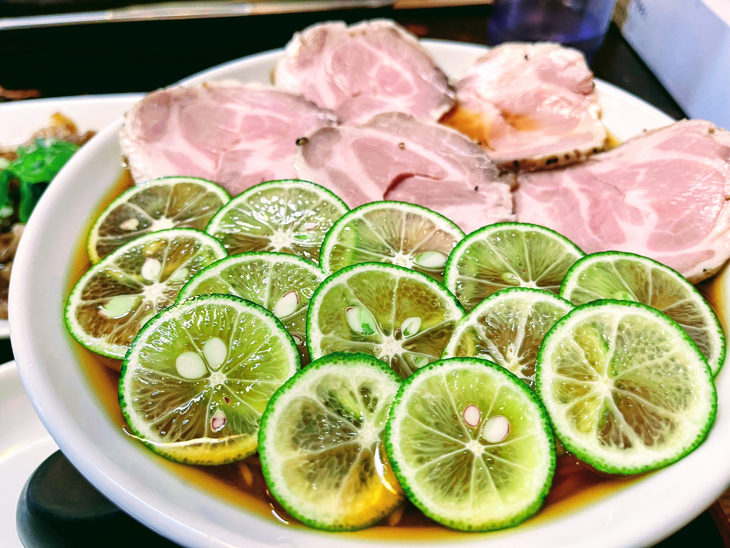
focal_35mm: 25
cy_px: 274
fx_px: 527
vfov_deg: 54.9
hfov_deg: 69.4
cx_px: 365
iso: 160
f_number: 1.6
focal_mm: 5.1
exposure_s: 1/60
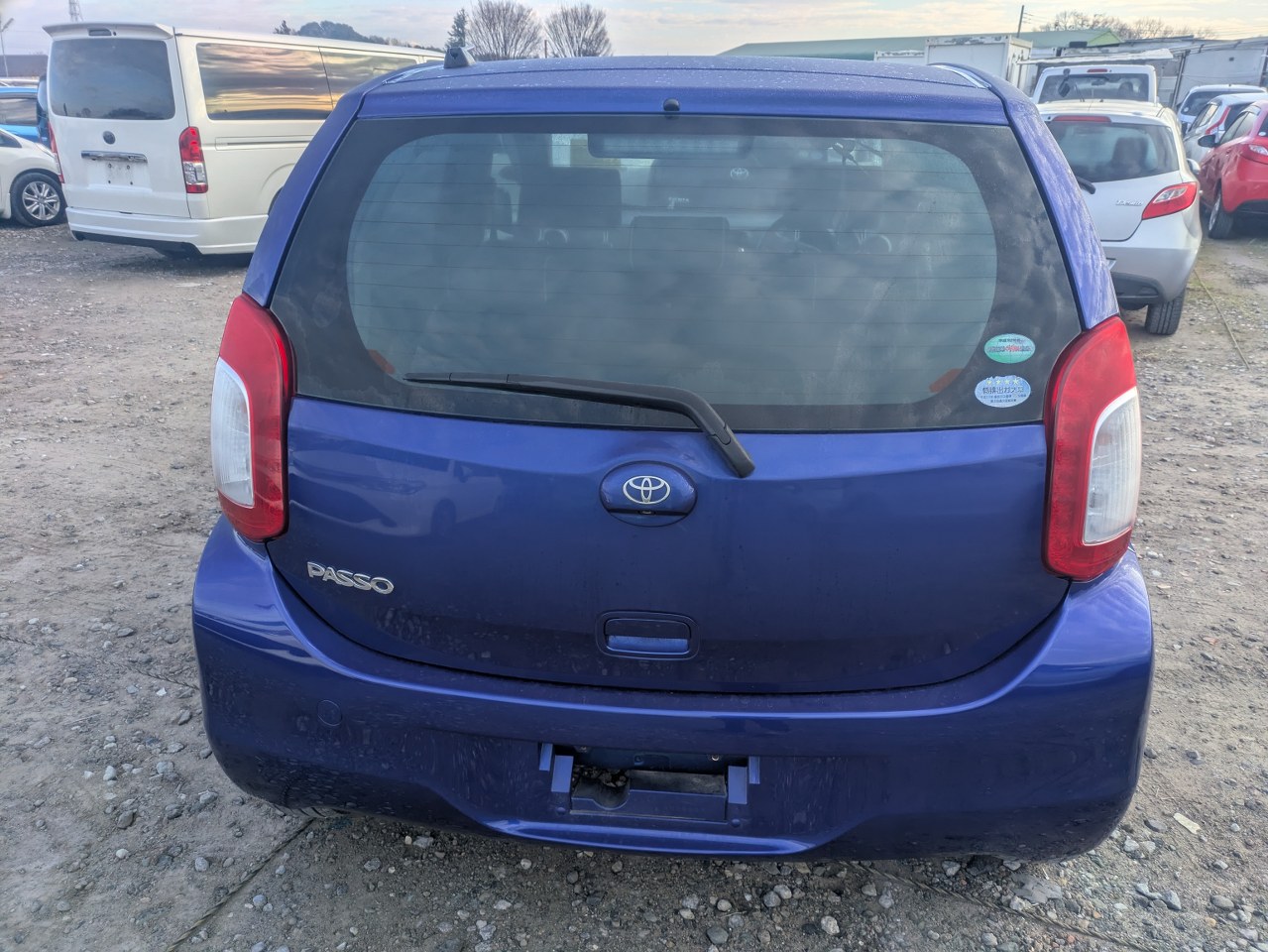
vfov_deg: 54.9
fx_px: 916
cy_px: 476
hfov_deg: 69.4
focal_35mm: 25
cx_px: 634
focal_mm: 5.43
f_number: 1.89
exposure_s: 1/494
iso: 47
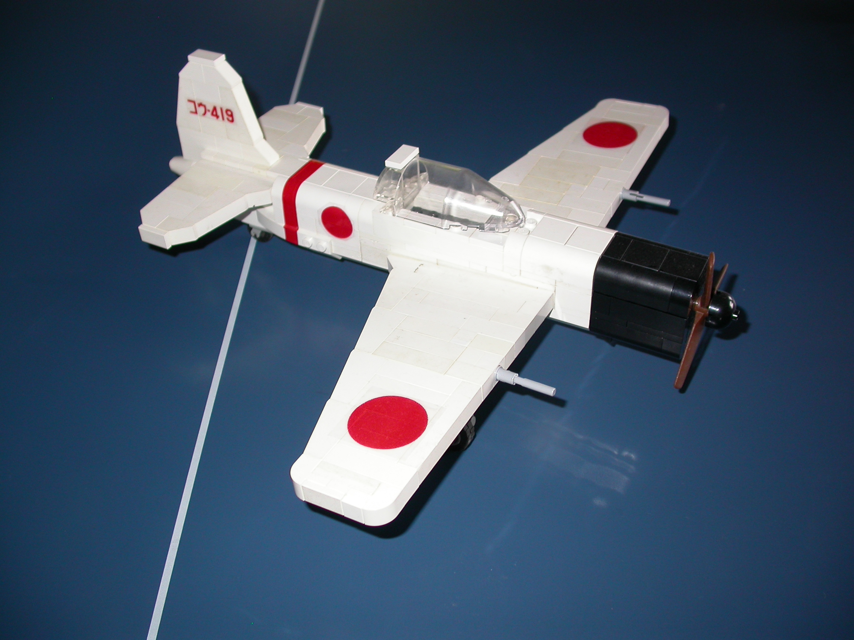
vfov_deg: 37.7
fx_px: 937
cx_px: 427
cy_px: 320
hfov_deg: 49.0
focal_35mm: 38
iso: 100
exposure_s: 1/60
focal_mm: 7.85
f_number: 2.6
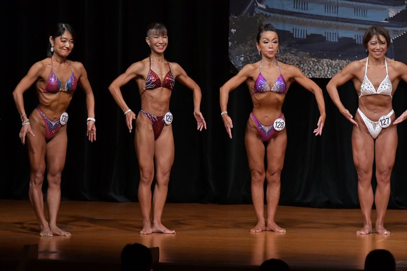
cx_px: 204
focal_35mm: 285
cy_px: 136
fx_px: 3221
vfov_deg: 4.8
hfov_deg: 7.2
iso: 4000
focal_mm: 190
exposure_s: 1/400
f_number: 5.6
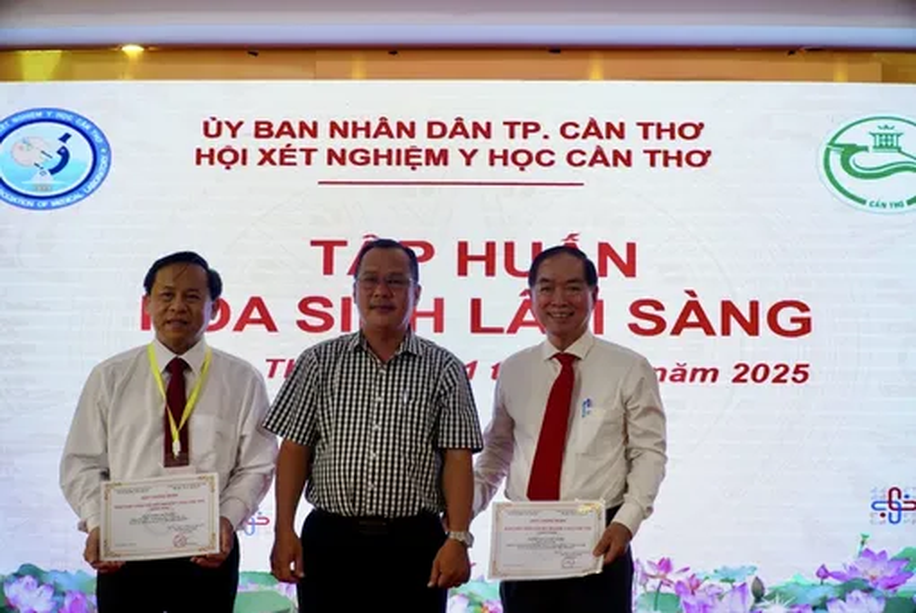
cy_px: 306
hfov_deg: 44.9
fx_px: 1108
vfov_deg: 30.9
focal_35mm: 44
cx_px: 458
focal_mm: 29
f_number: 4.5
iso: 500
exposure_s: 1/100
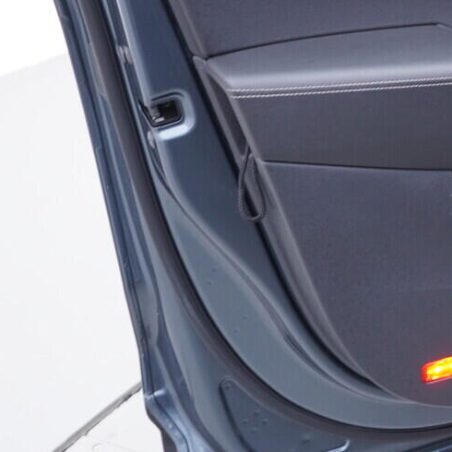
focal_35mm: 90
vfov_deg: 18.9
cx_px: 535
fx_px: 1330
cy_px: 42
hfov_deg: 18.3
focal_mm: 24
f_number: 2.8
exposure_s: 1/40
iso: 160
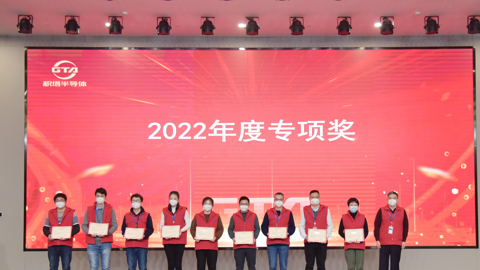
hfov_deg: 54.0
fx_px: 471
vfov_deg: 31.9
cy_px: 160
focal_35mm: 37
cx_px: 242
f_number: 4
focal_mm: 35
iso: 1000
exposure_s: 1/125
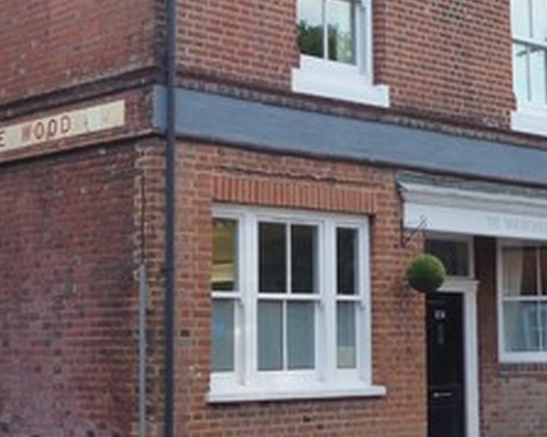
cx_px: 317
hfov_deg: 24.4
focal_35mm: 78
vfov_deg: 19.6
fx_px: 1262
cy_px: 151
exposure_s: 1/160
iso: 160
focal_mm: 5
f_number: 3.1
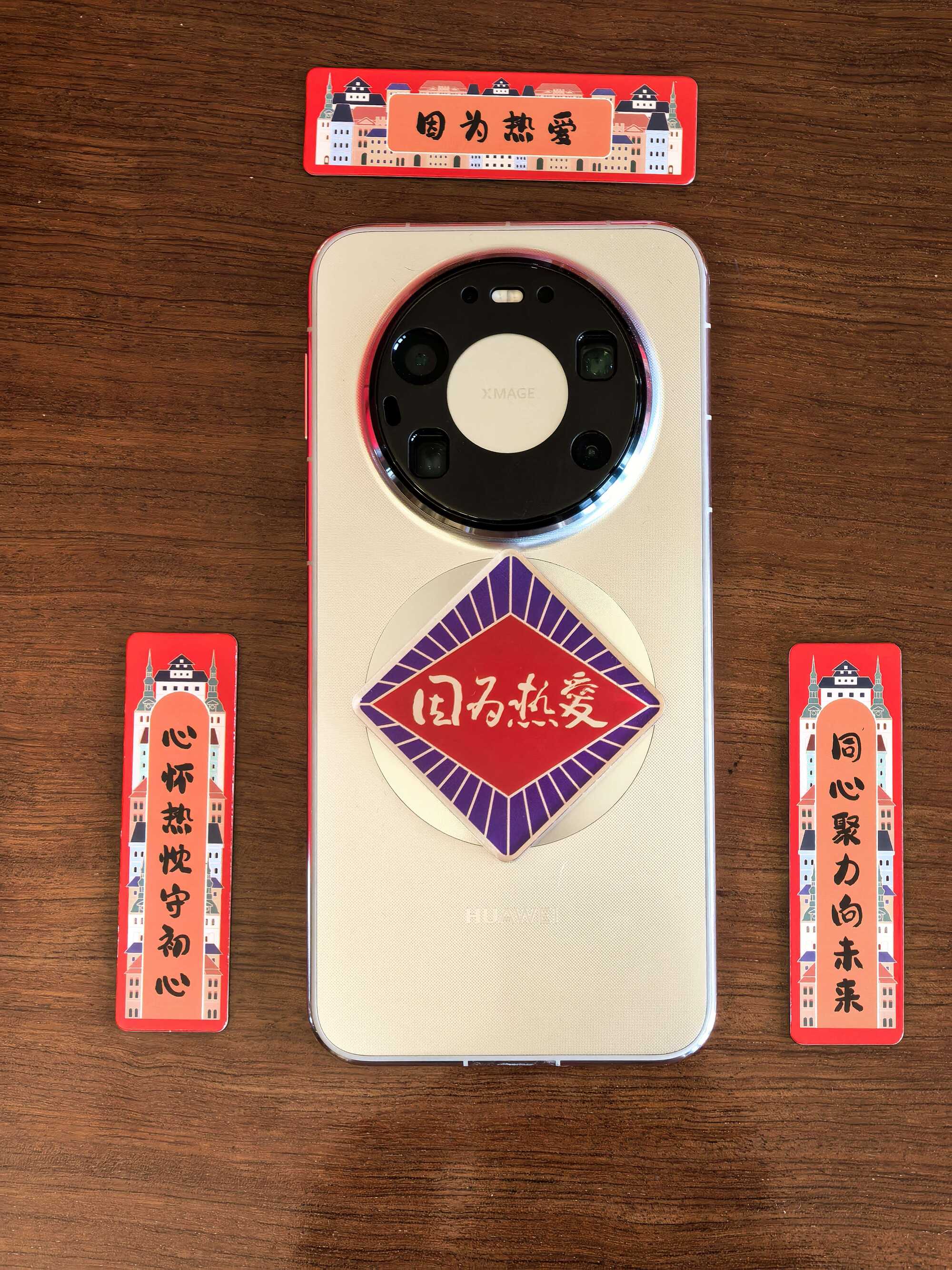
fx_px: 3484
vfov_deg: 20.7
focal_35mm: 95
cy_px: 635
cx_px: 476
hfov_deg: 15.6
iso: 320
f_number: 2.1
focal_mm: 15
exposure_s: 1/50
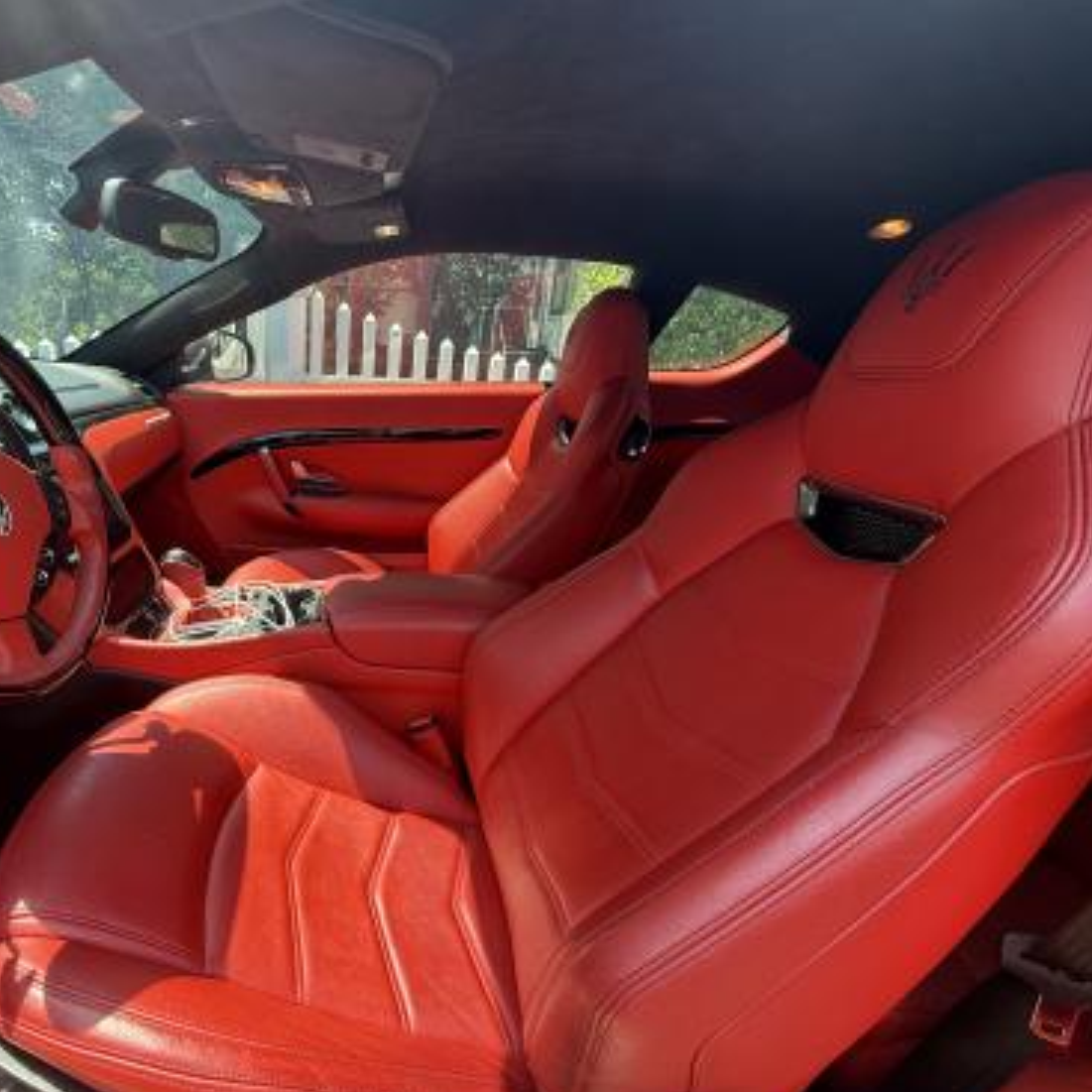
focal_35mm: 17
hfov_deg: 81.3
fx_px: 607
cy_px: 553
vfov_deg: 84.0
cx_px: 369
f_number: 2.2
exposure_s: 1/121
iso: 64
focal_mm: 2.22
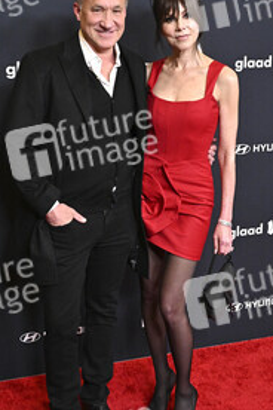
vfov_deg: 36.2
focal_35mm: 55
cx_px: 125
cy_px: 220
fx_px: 626
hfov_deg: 24.6
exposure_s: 1/250
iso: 4000
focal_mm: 38
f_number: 5.6
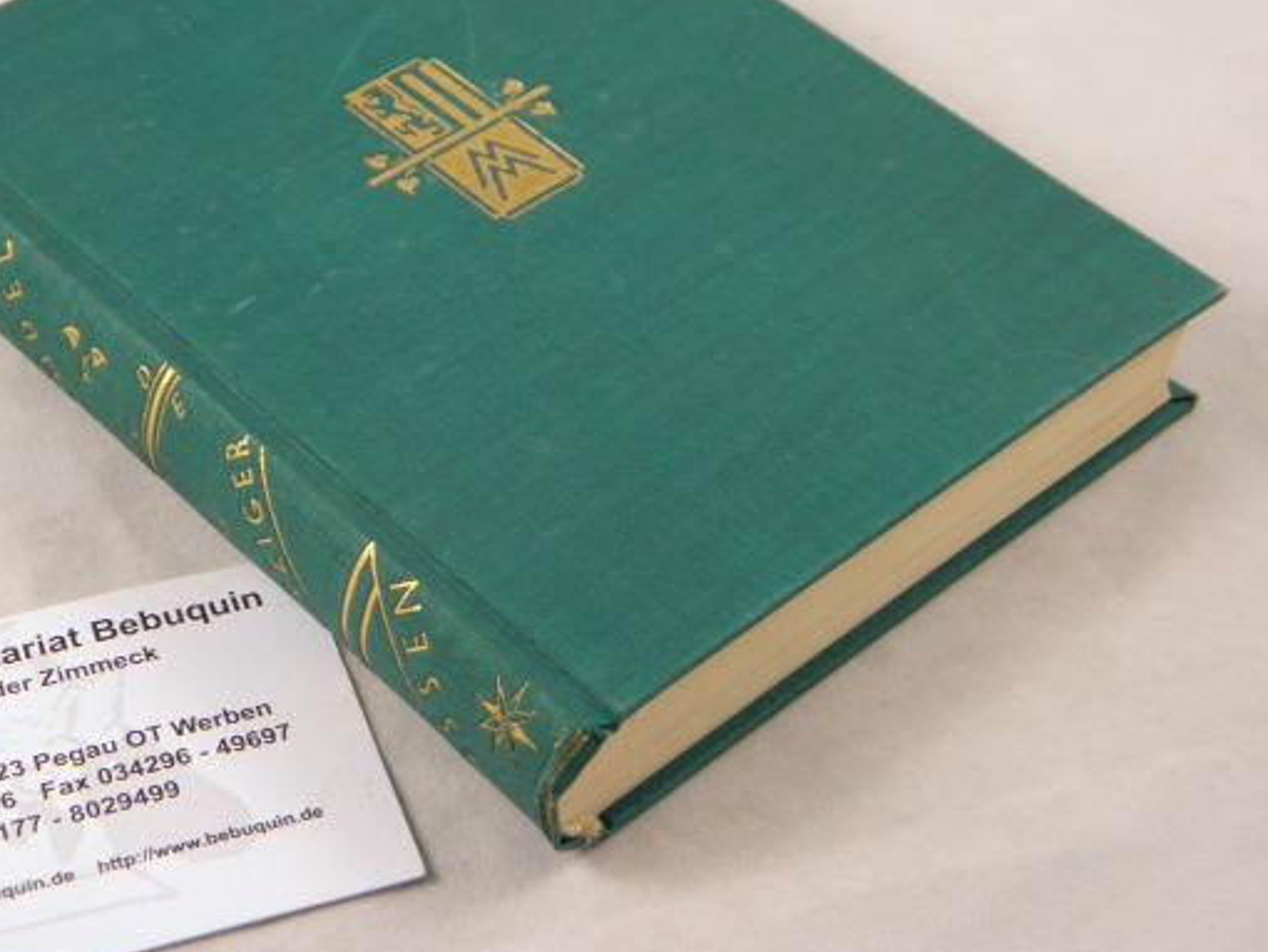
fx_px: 2712
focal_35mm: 74
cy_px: 373
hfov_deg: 26.2
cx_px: 475
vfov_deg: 19.9
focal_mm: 10.6
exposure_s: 1/50
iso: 160
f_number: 4.1
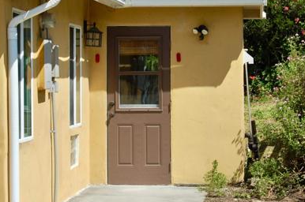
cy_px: 60
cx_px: 201
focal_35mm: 137
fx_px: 1157
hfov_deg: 15.0
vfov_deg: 10.0
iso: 200
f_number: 9
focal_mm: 55
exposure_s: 1/320
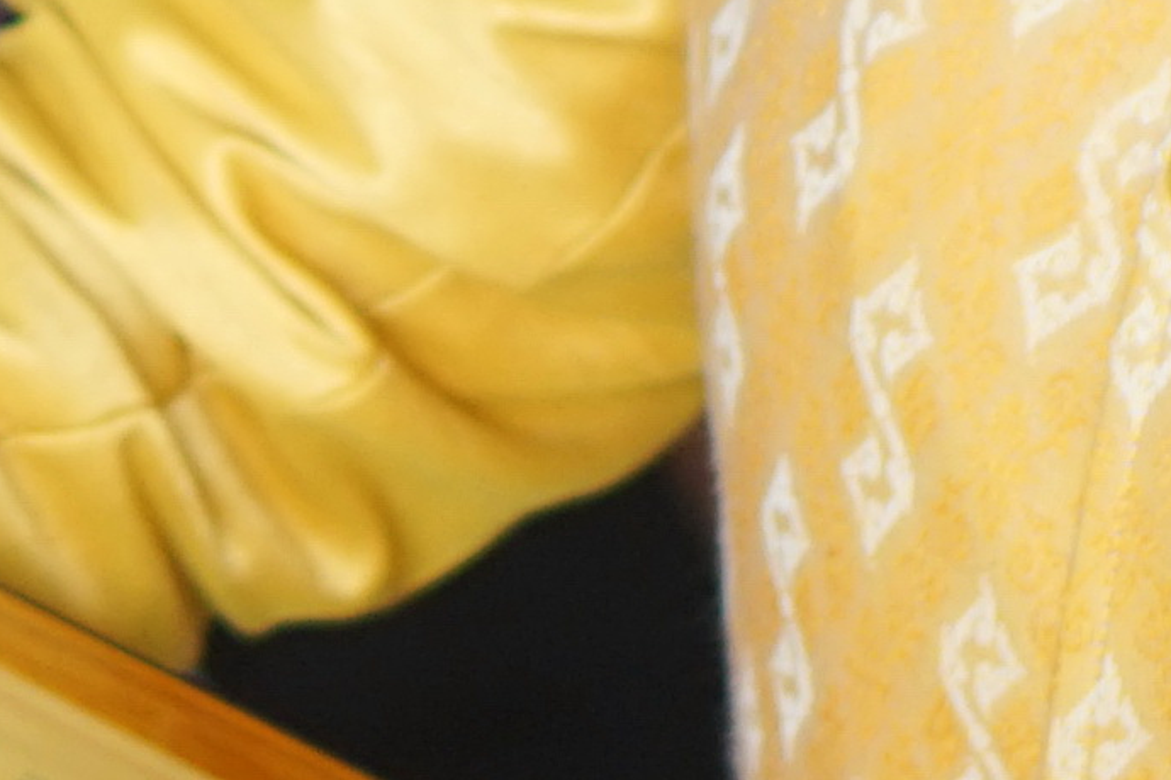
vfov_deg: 3.2
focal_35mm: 428
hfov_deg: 4.8
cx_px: 280
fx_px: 13921
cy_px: -468
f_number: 1.8
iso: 320
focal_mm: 50
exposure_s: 1/200
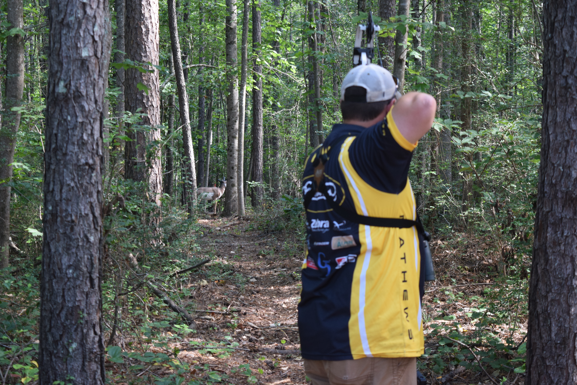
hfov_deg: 27.0
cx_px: 288
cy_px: 192
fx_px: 1202
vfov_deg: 18.2
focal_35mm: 75
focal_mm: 50
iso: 800
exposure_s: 1/60
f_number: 5.6
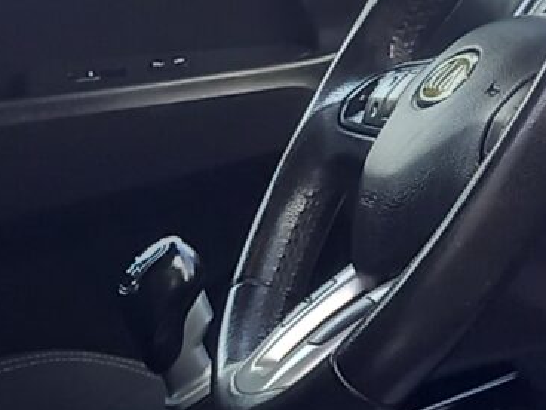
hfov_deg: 11.3
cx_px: 85
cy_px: 499
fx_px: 2745
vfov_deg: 8.4
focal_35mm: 174
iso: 80
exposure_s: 1/60
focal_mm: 4.6
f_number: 2
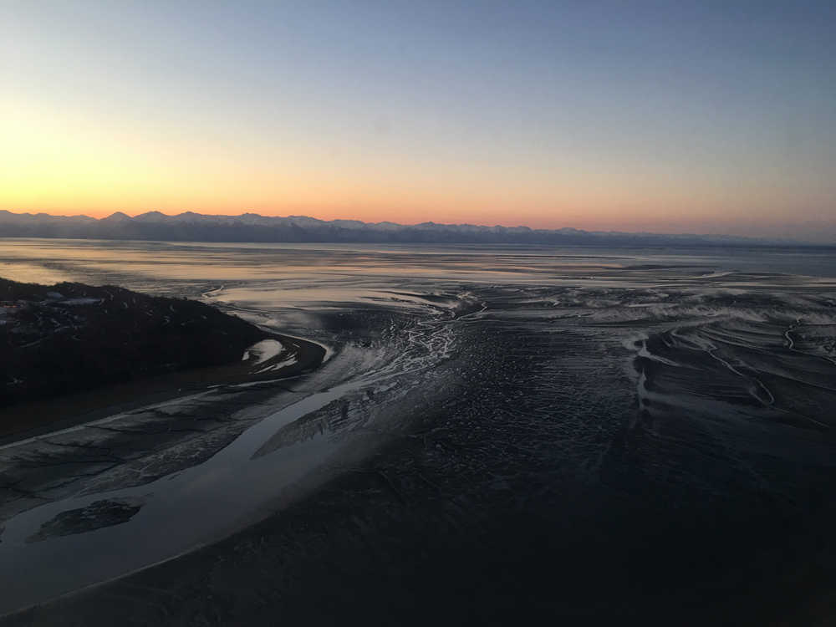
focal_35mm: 29
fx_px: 700
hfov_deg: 61.7
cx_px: 418
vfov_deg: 48.2
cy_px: 314
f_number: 2.2
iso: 25
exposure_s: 1/15
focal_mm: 4.15
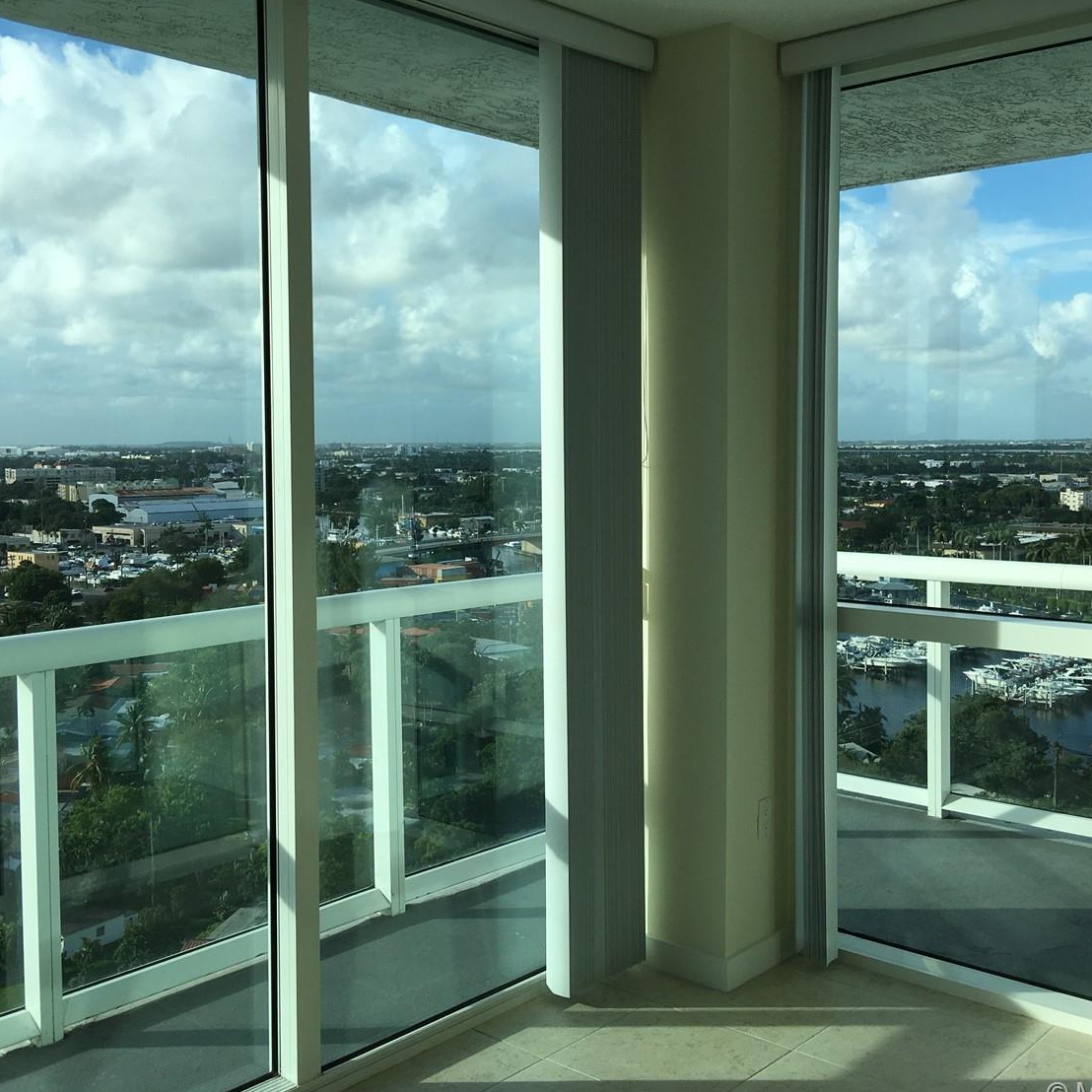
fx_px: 1321
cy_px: 522
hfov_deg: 44.9
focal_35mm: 37
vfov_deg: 44.9
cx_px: 579
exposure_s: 1/1166
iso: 25
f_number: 2.2
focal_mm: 4.15
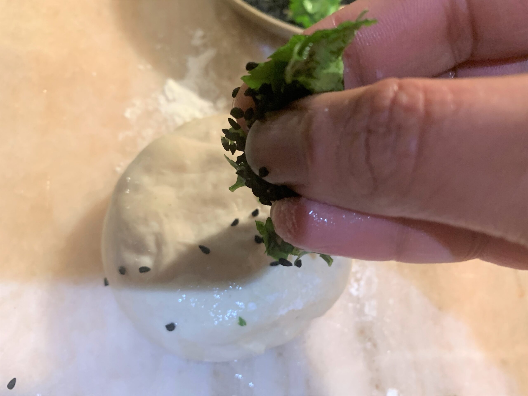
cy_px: 198
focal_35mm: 26
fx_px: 397
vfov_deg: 53.1
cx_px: 264
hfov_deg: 67.3
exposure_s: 1/50
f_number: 1.8
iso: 200
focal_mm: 4.25
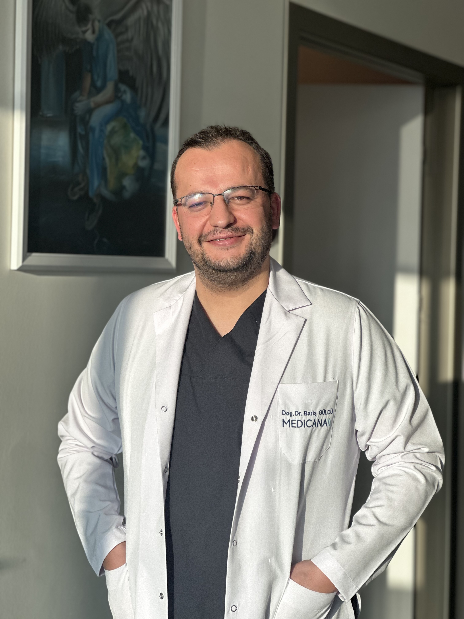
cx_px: 232
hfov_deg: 19.1
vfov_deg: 25.3
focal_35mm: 77
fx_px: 1376
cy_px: 310
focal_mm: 9
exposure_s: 1/100
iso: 64
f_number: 2.8
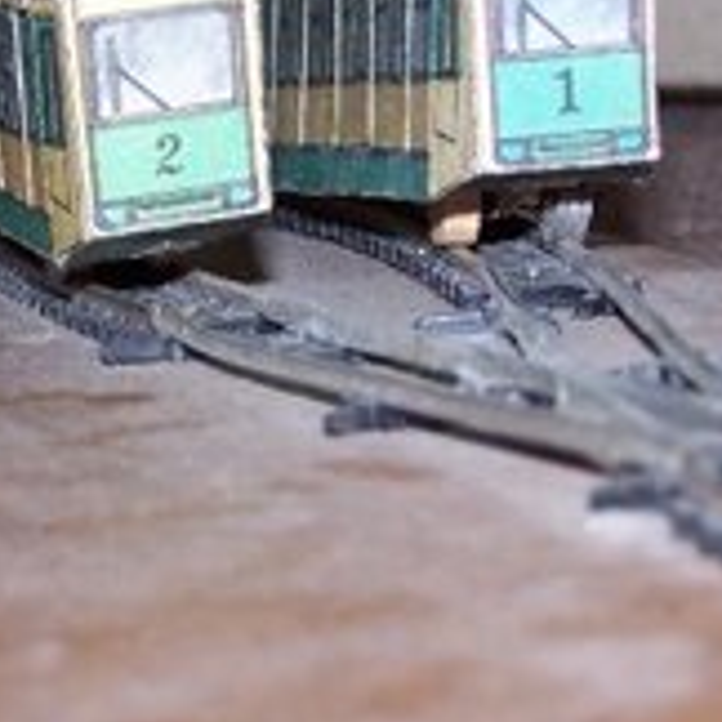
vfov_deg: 11.5
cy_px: 187
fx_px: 3563
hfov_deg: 11.6
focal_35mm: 151
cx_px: 441
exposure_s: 1/80
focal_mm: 11.5
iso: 80
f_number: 3.2
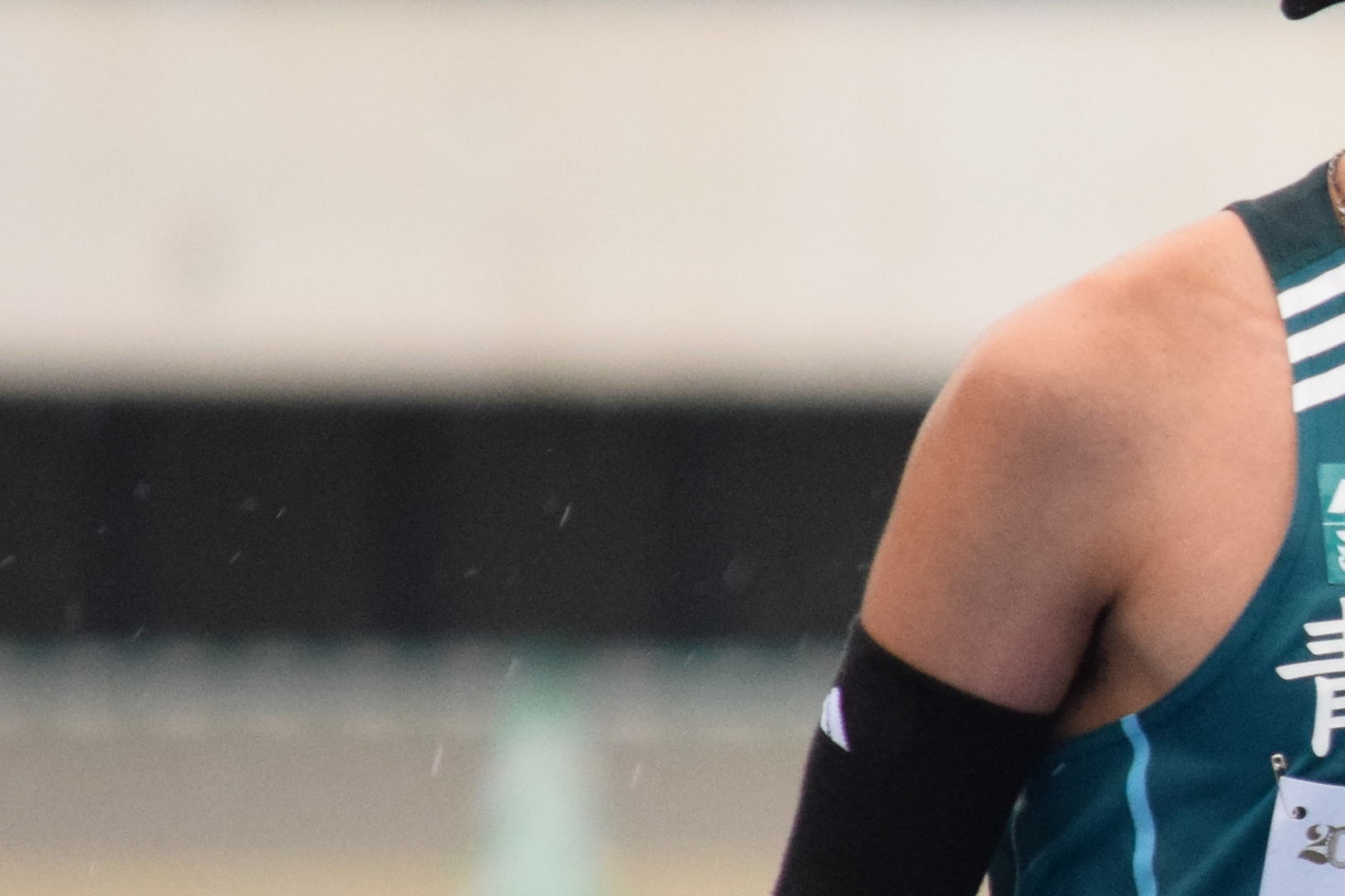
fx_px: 62308
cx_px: 1960
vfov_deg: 0.8
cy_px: 433
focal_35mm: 1668
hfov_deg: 1.2
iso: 2000
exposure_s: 1/500
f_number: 5.6
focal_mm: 300
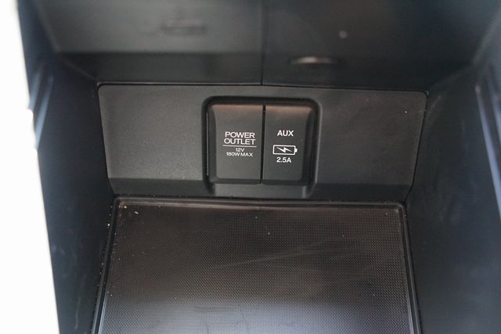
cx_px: 250
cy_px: 167
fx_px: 585
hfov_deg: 46.4
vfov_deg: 31.9
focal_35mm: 42
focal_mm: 42
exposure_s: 1/160
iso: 6400
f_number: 3.2
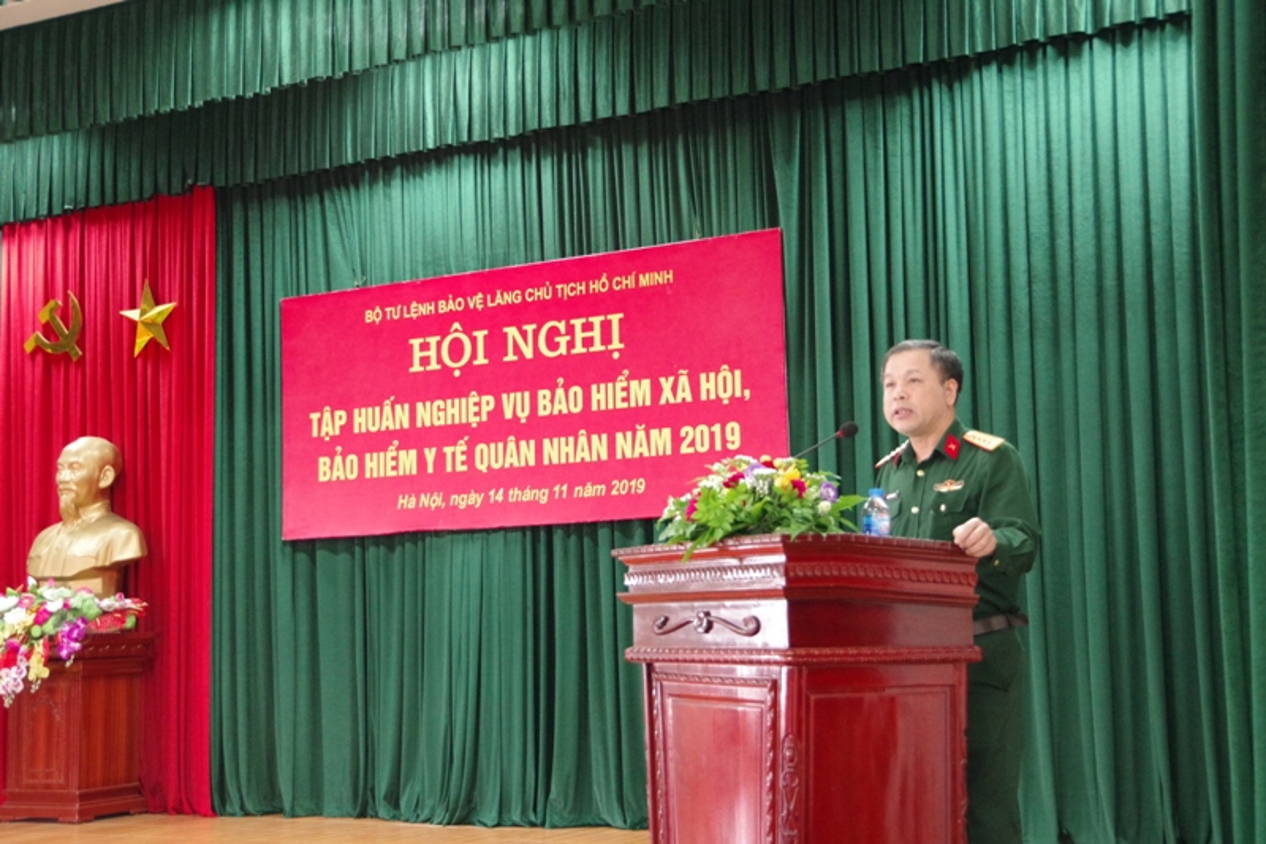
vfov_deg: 25.0
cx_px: 633
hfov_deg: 36.9
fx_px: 1898
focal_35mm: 54
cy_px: 422
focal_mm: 36
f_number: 4.5
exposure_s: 1/80
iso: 6400
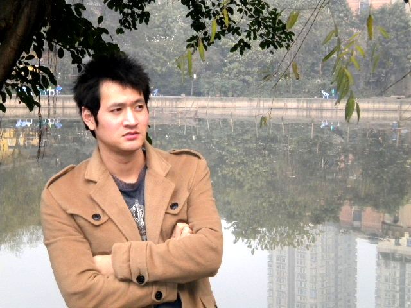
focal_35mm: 96
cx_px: 206
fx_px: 1140
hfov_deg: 20.4
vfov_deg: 15.4
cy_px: 154
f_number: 5.7
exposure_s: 1/60
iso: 440
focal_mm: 17.3
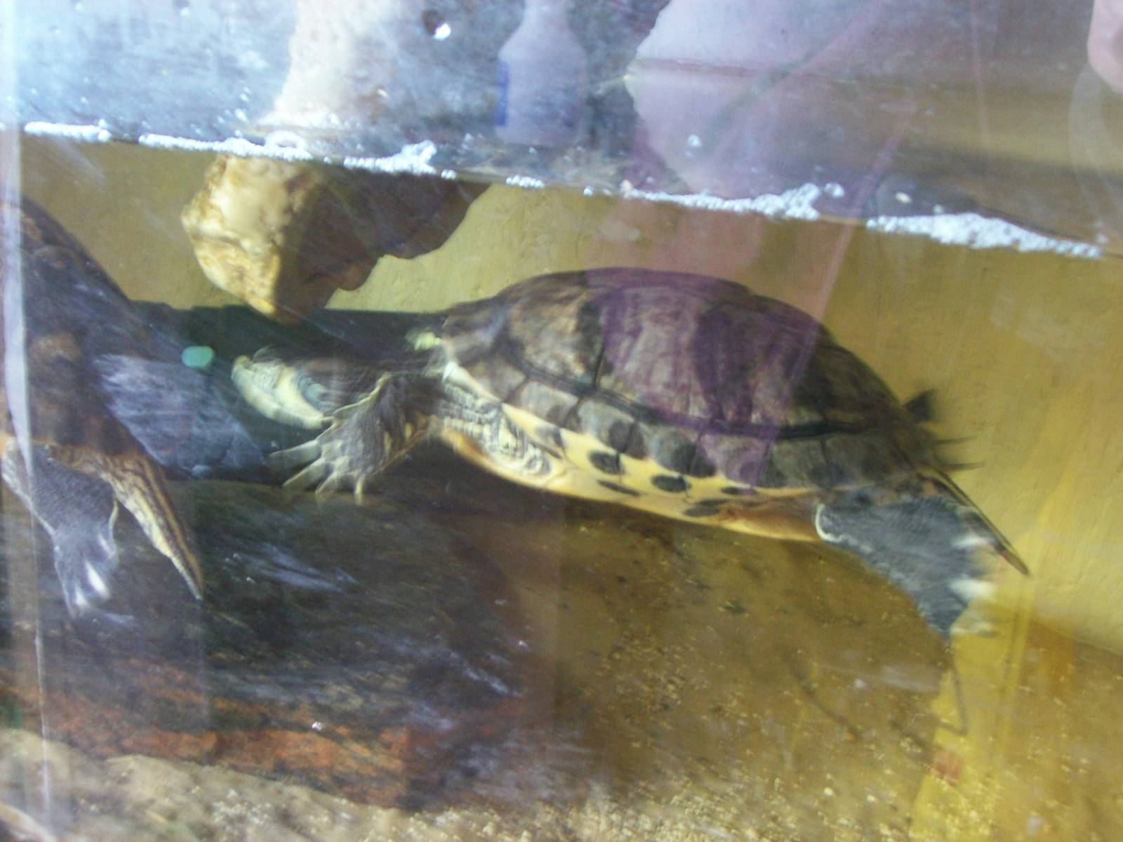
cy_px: 421
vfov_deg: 32.2
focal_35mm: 45
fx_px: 1460
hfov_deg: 42.1
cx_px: 562
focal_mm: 7.6
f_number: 3
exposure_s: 1/8
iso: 200
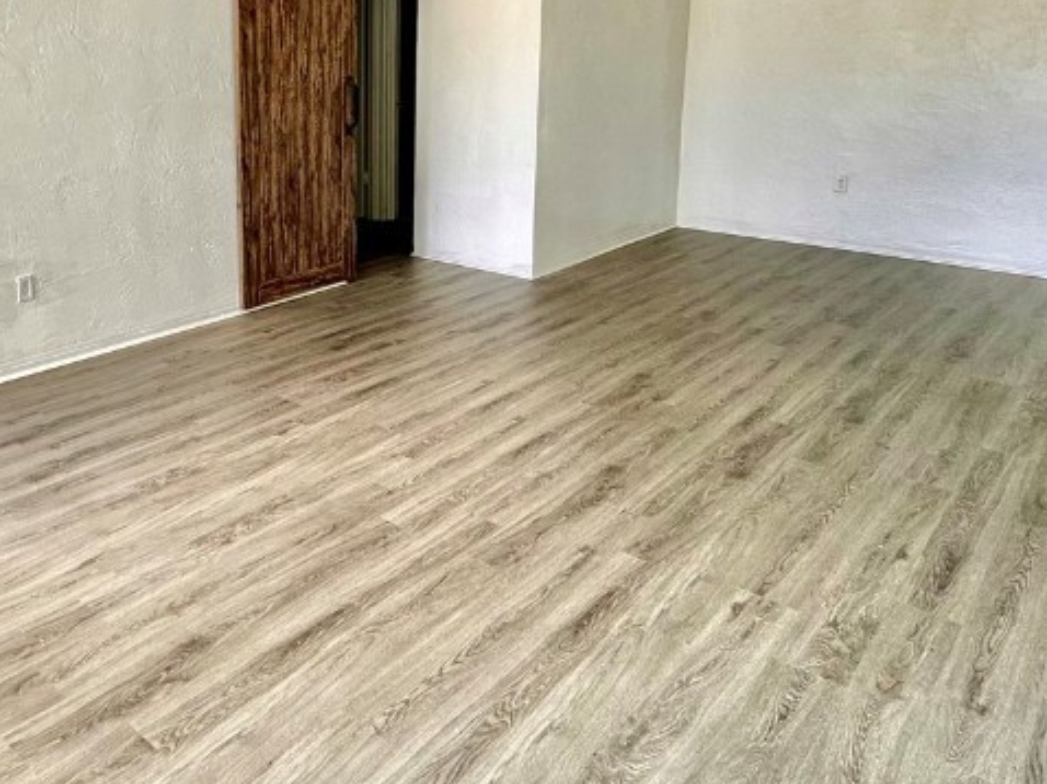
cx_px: 274
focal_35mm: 30
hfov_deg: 57.2
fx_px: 907
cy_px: 199
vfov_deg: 45.2
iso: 64
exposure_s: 1/120
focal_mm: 2.22
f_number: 2.2
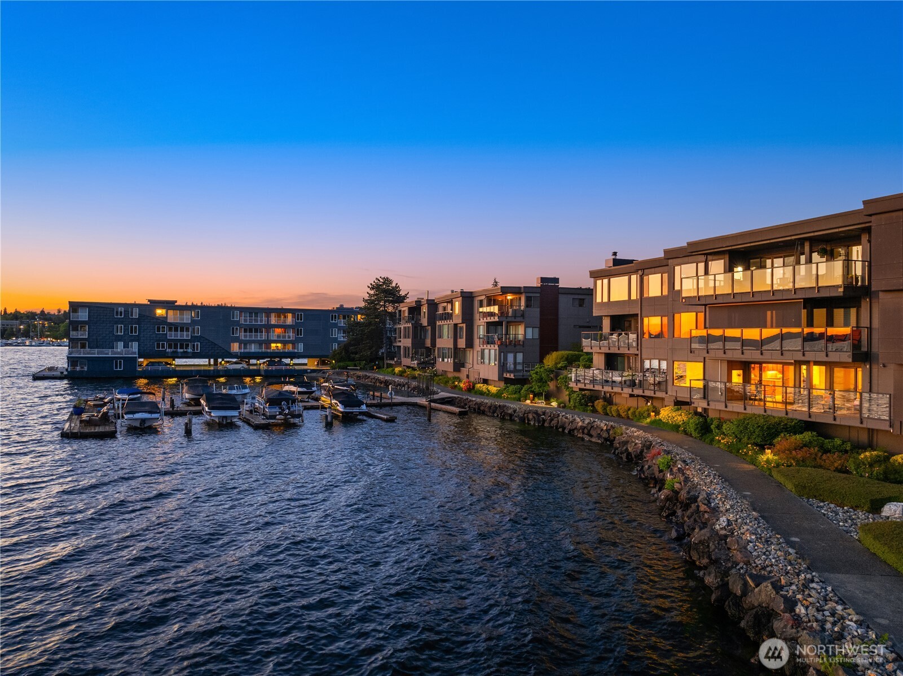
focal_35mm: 24
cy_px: 338
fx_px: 626
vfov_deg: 56.7
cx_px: 452
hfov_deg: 71.6
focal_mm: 12.29
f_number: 2.8
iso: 620
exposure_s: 1/13
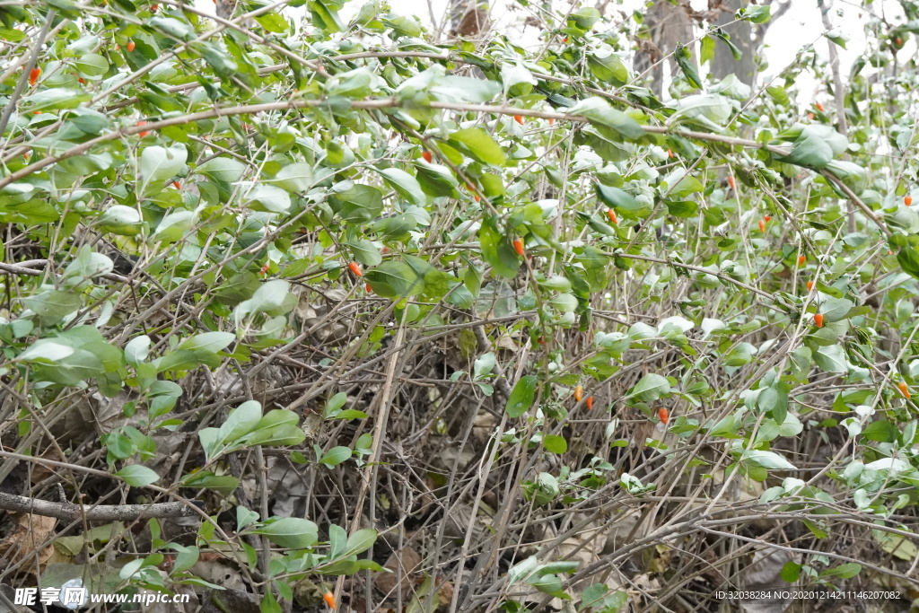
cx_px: 460
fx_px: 1417
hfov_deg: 35.9
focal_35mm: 56
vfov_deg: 24.4
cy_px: 306
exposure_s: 1/400
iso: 3200
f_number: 8
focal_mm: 37
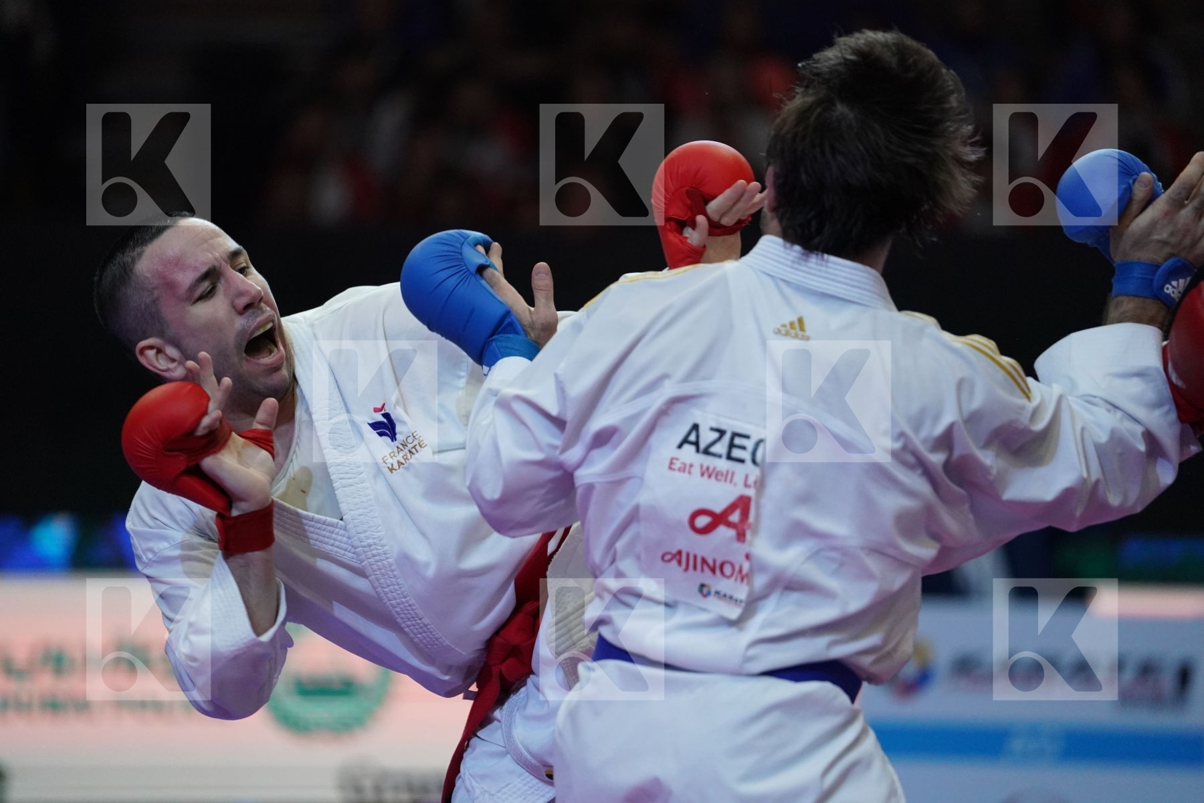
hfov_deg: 10.3
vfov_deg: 6.9
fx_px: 6688
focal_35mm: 200
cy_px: 402
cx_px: 602
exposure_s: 1/1000
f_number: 2.8
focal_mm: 200
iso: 4000
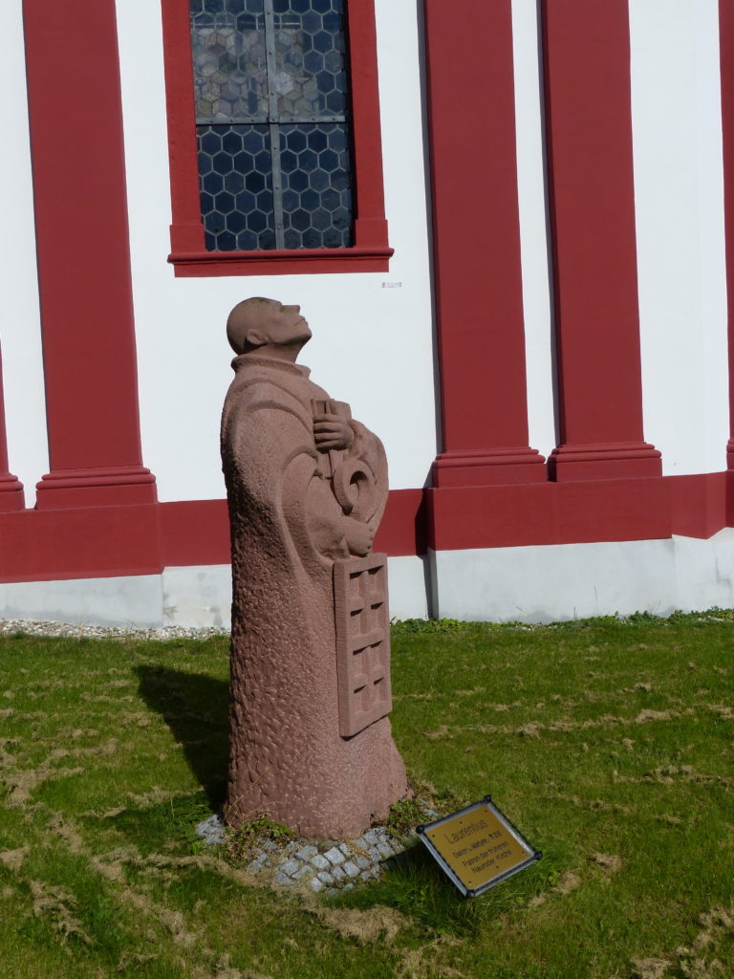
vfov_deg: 54.0
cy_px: 490
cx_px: 367
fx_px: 961
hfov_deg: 41.8
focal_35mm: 34
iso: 100
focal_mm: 6
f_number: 4.5
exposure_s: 1/1600
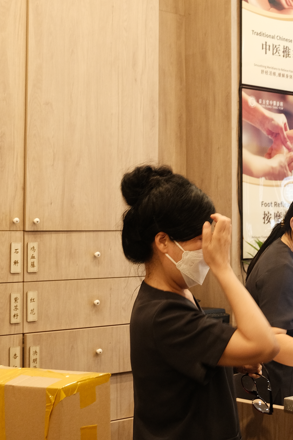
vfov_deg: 28.4
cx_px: 306
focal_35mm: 71
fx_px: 867
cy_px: 185
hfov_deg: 18.6
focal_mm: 21.5
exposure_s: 1/15
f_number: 4.2
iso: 800
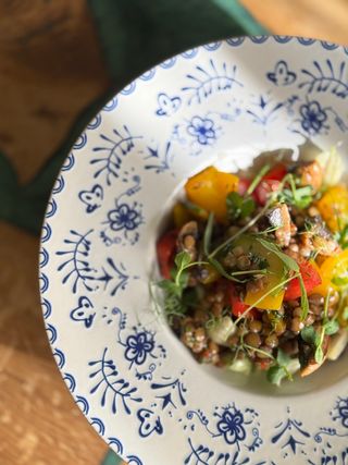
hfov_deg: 30.3
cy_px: 232
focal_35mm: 48
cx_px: 174
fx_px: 644
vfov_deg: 39.7
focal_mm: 6.76
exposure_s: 1/167
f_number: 1.78
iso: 100
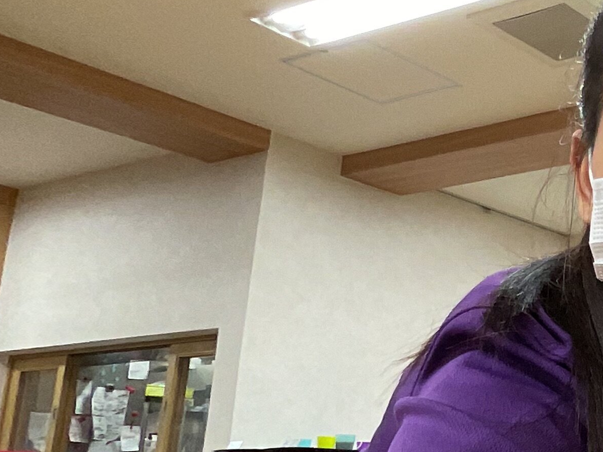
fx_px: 888
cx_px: 890
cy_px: 294
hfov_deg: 27.2
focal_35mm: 51
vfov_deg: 28.4
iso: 250
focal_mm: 1.6
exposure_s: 1/60
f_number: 2.4
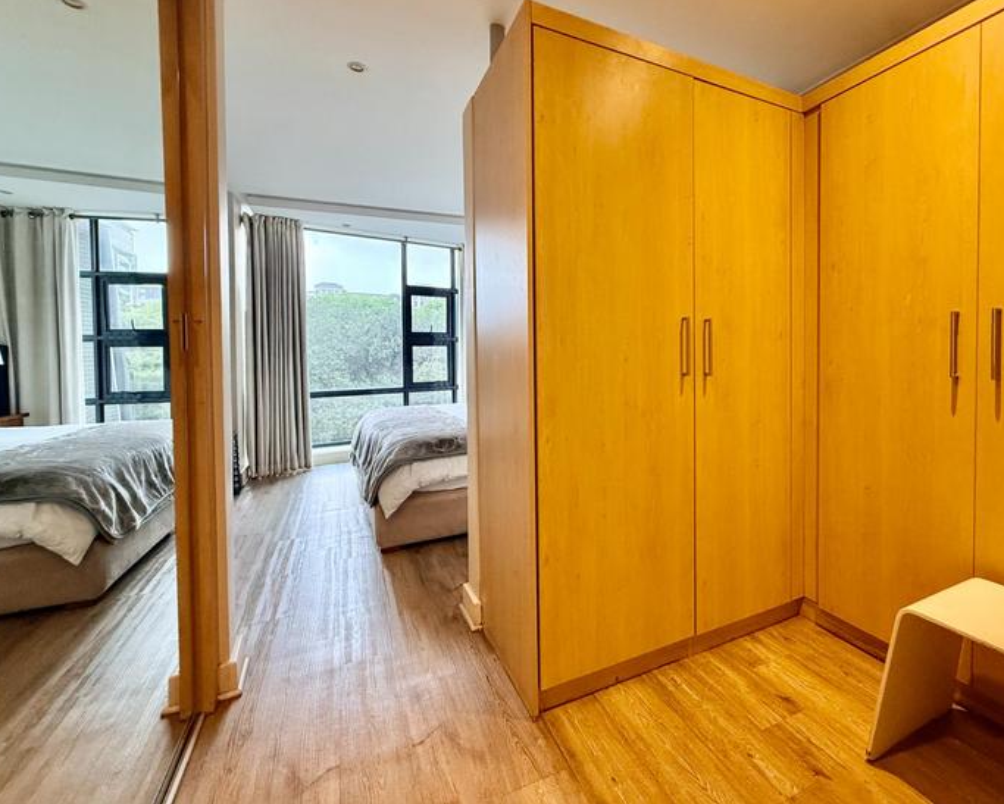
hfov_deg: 92.5
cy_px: 365
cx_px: 570
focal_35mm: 16
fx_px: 476
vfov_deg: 80.2
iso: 320
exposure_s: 1/100
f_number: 2.2
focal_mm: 2.22
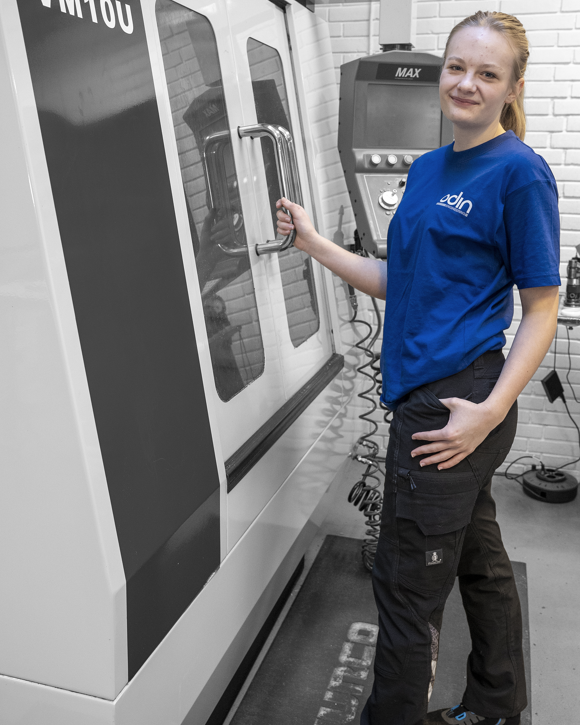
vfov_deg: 51.3
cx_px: 289
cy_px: 299
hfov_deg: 42.2
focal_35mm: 35
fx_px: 751
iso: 2500
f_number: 6.3
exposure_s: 1/40
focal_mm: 31
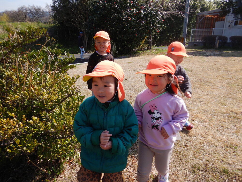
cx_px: 121
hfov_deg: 71.6
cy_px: 91
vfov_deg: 56.8
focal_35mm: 24
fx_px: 168
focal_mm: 4.3
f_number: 2.8
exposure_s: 1/1500
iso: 125
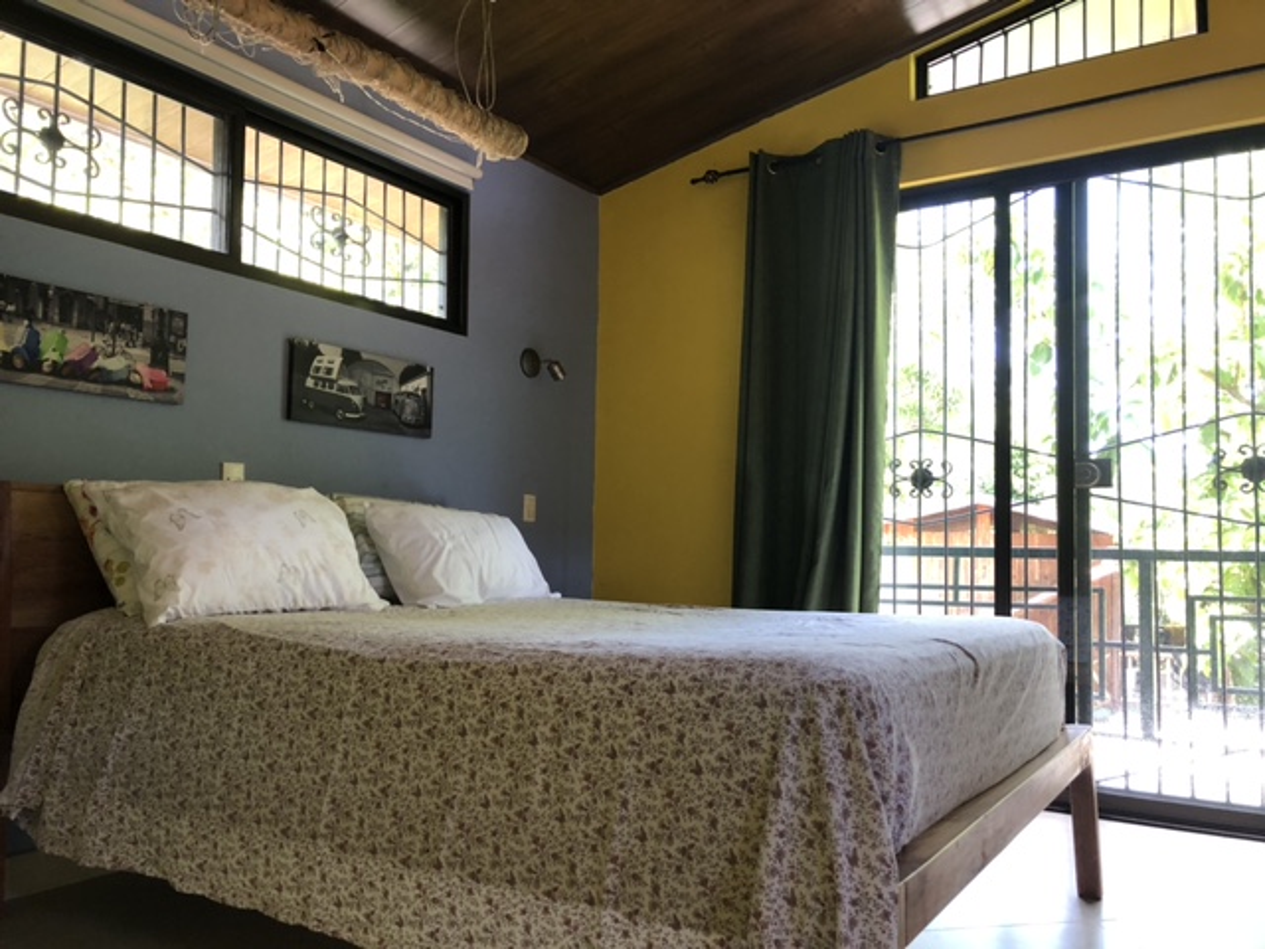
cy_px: 474
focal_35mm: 28
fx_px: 1023
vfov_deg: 49.7
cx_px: 632
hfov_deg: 63.4
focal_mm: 4
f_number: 1.8
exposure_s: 1/17
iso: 40
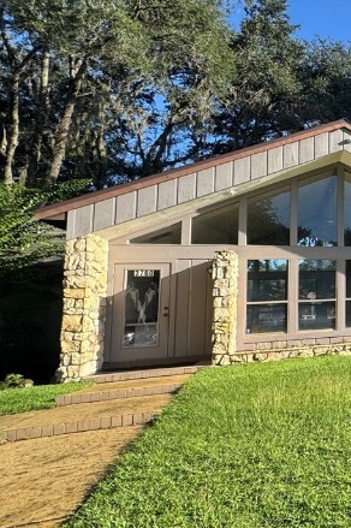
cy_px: 245
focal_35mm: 34
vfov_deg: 55.8
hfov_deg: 24.3
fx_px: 498
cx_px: 588
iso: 40
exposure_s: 1/541
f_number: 2.2
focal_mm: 2.22
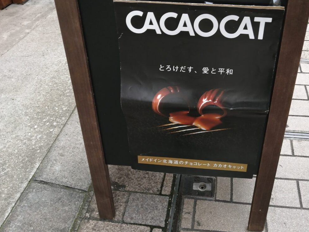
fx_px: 313
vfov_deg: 40.6
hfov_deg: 52.2
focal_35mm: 35
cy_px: 97
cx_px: 188
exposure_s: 1/120
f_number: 1.8
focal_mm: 3.62
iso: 80
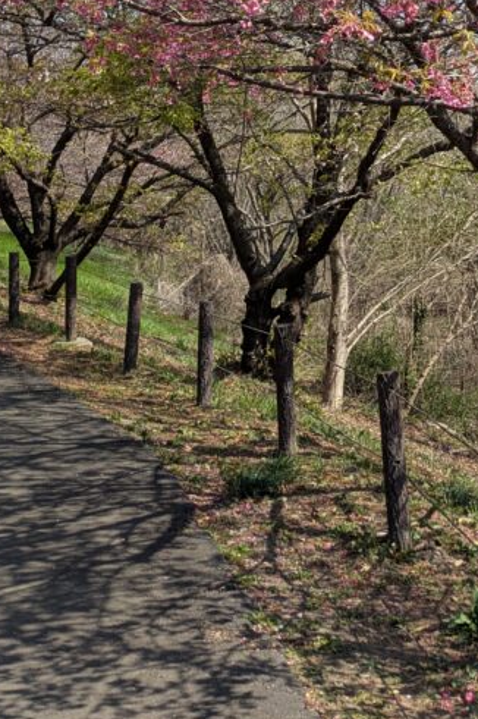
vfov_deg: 28.6
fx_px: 1356
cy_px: 81
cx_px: 616
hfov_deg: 18.6
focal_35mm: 68
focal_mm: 5.43
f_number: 1.89
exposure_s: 1/1225
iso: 46
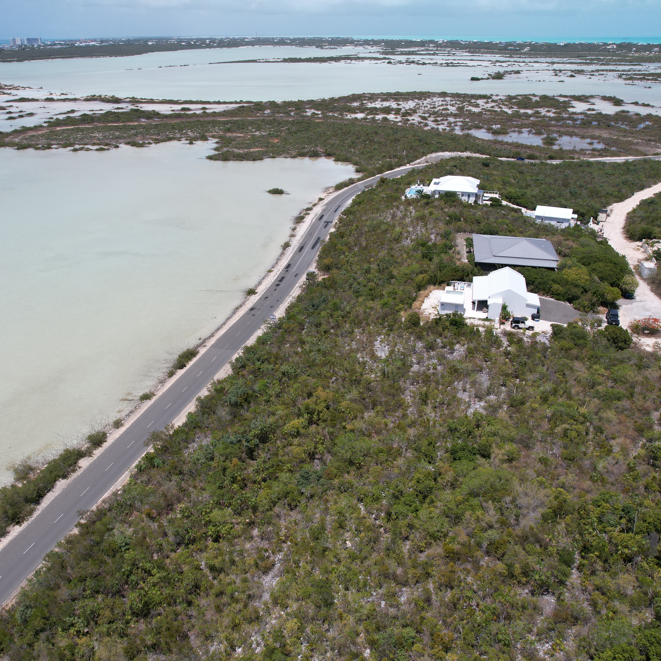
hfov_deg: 55.3
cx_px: 271
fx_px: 627
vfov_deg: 55.6
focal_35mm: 29
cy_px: 326
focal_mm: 8.38
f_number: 2.8
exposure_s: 1/2500
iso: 100
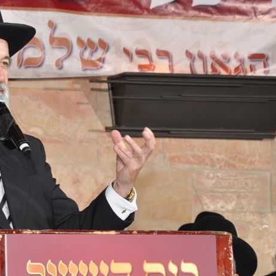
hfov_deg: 9.8
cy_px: 198
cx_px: 8
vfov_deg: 9.9
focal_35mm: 177
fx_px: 1597
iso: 400
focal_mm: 62
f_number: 6.3
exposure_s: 1/60
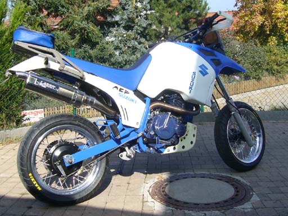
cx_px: 144
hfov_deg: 42.1
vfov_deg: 32.2
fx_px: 374
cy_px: 108
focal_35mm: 45
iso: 80
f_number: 5.7
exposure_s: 1/160
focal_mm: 6
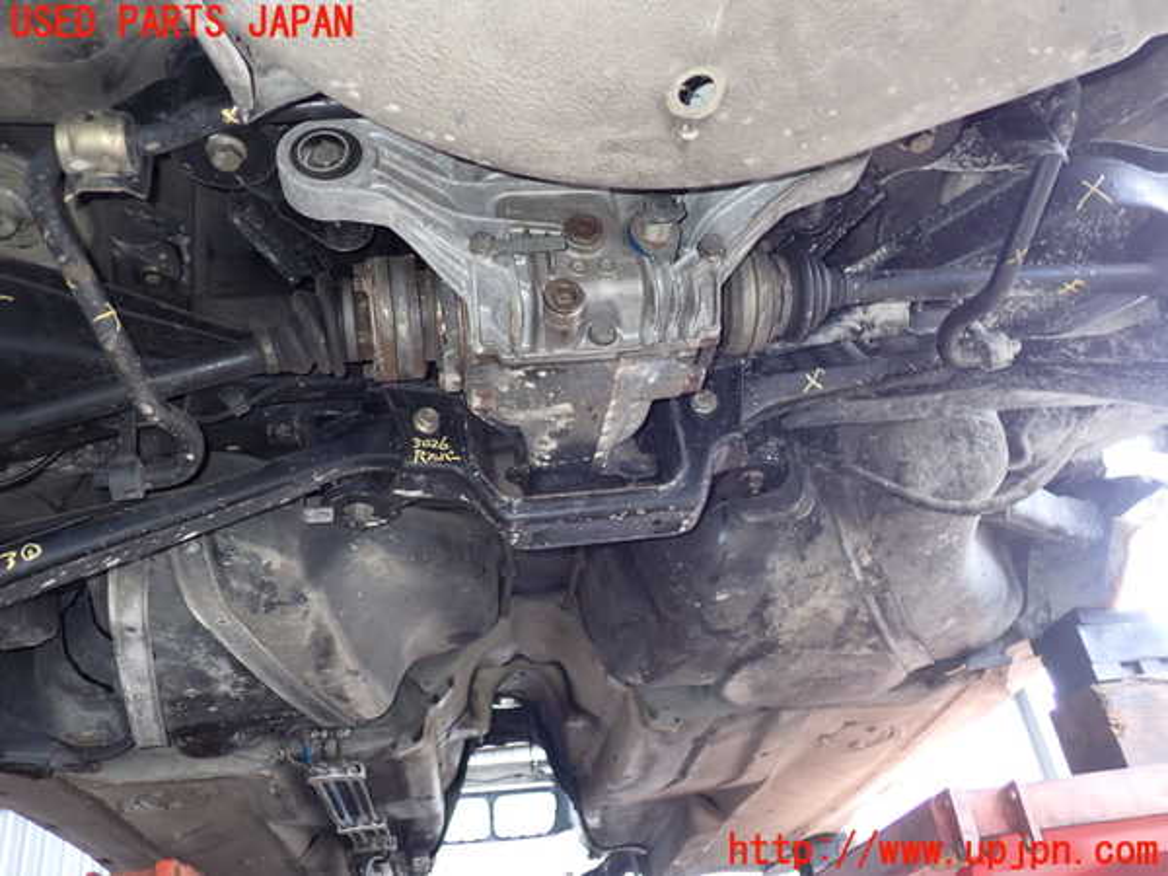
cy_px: 438
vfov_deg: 46.8
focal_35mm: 30
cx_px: 584
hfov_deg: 60.0
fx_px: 1012
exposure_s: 1/50
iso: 200
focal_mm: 5.4
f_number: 2.3
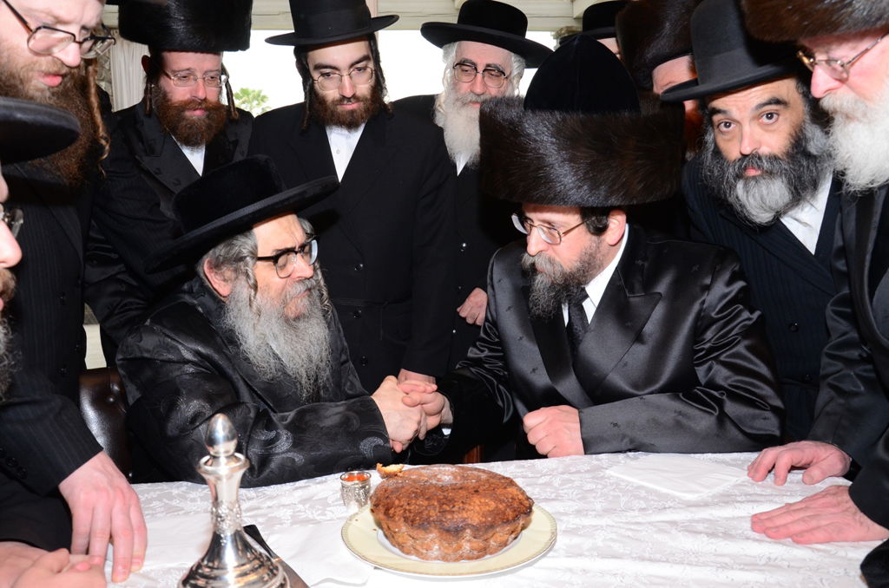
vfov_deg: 39.8
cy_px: 294
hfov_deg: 57.3
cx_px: 444
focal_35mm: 33
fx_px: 813
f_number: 6.3
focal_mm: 22
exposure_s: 1/80
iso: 1000
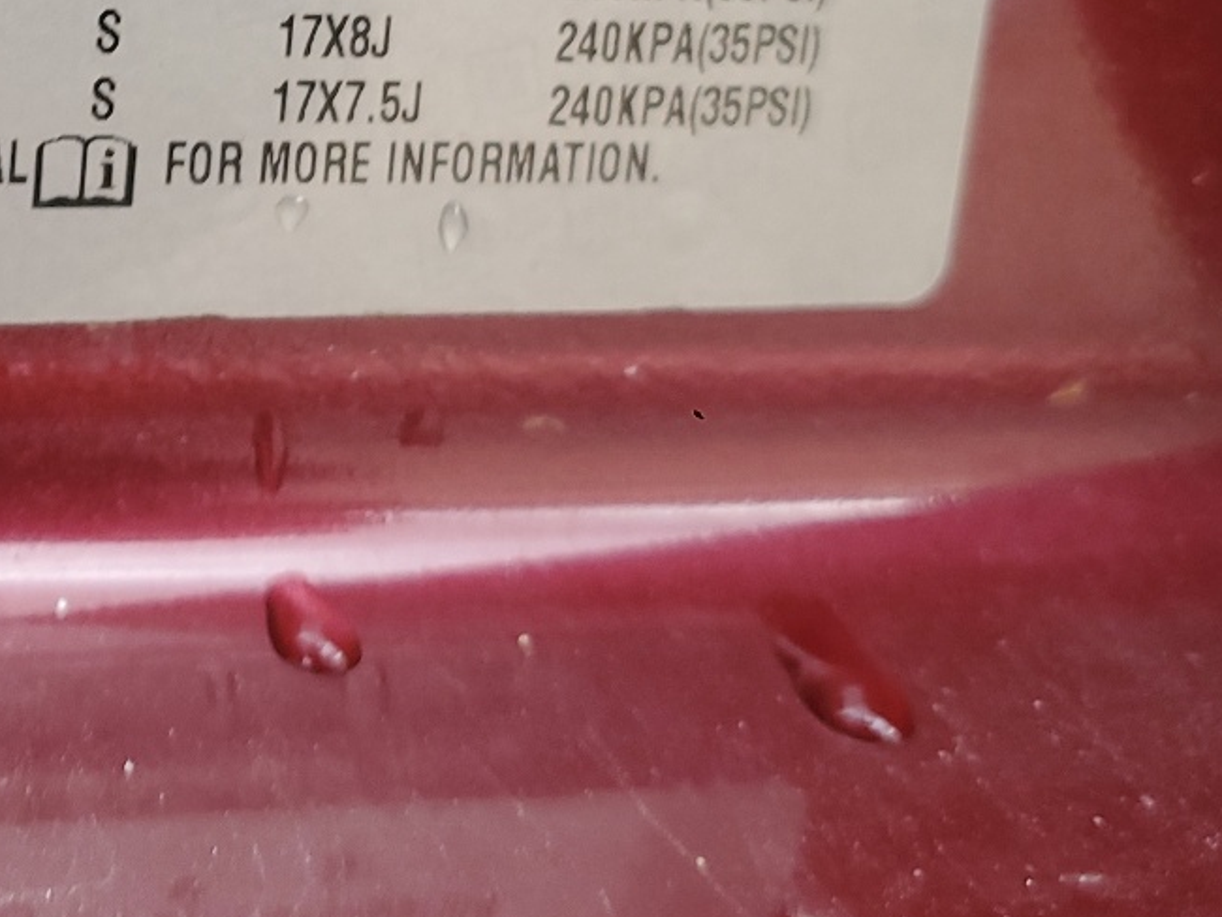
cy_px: -2
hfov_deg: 29.1
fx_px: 2260
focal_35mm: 64
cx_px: 126
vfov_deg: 22.1
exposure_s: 1/120
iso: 66
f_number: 1.5
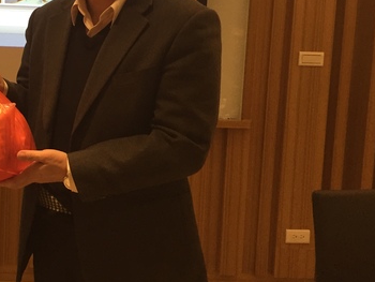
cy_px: 70
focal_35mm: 58
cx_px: 15
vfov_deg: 25.0
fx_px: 629
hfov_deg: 31.2
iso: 50
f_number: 2.2
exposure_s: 1/30
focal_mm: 4.15
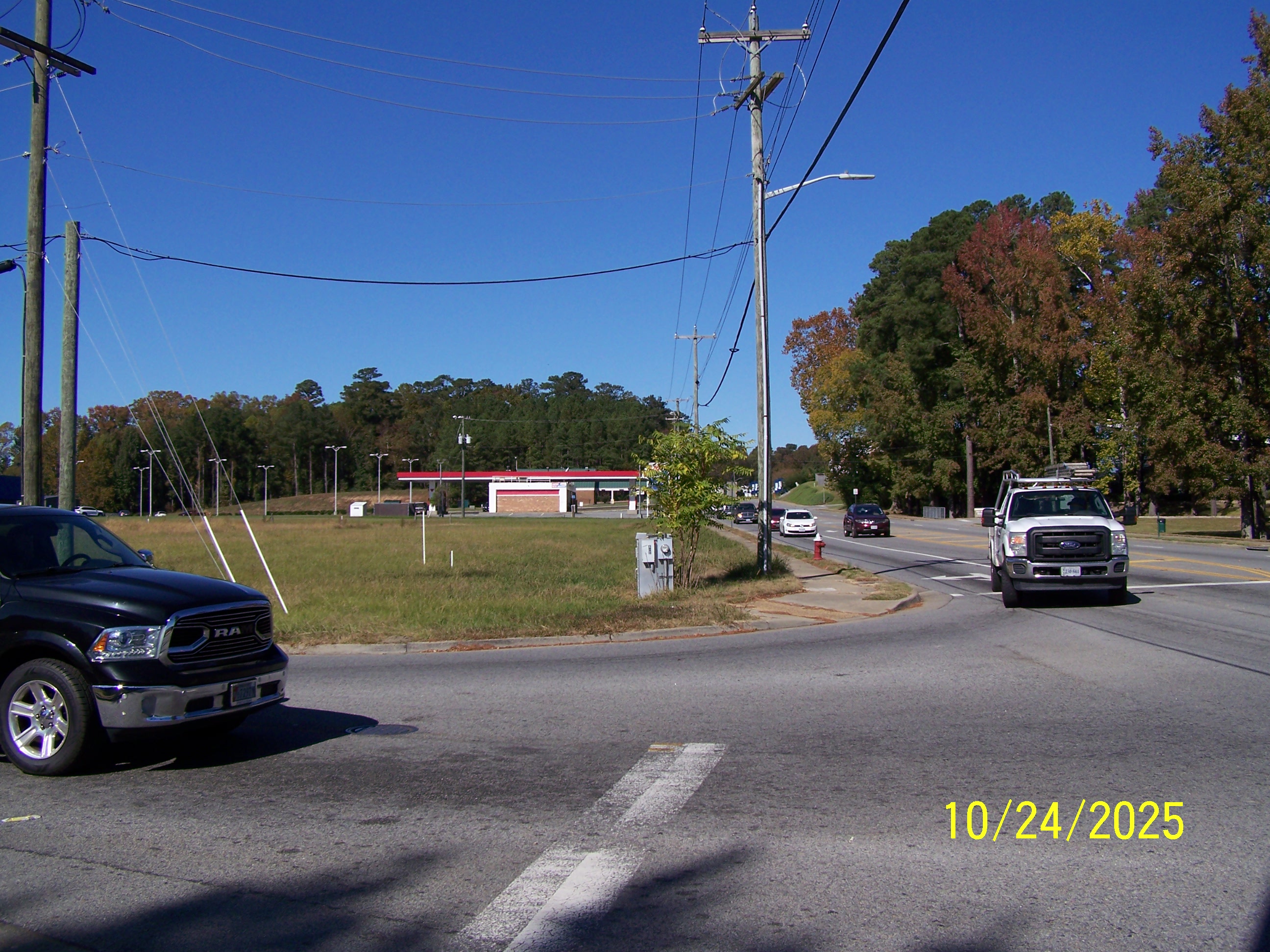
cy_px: 476
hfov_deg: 49.0
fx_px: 1394
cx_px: 635
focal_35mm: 38
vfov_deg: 37.7
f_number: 4
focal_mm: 6.3
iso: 64
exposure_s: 1/800
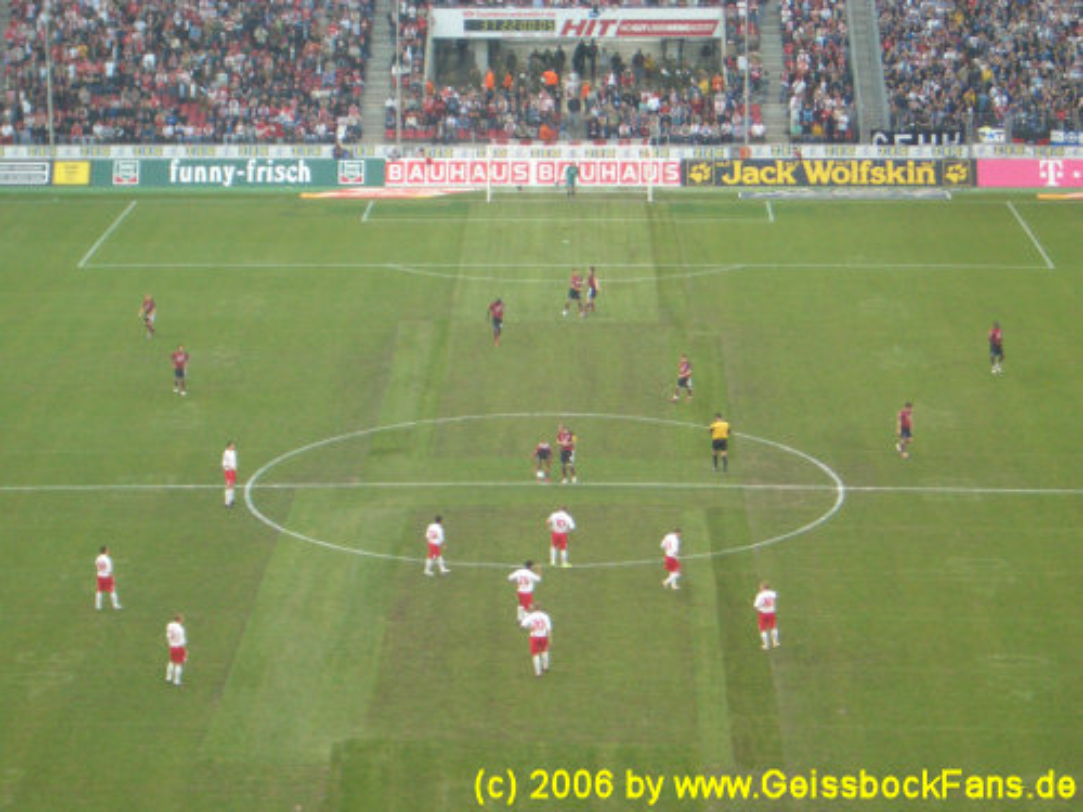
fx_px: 3285
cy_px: 406
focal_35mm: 105
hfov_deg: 18.7
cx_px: 542
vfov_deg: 14.1
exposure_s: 1/80
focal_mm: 17.4
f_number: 4.8
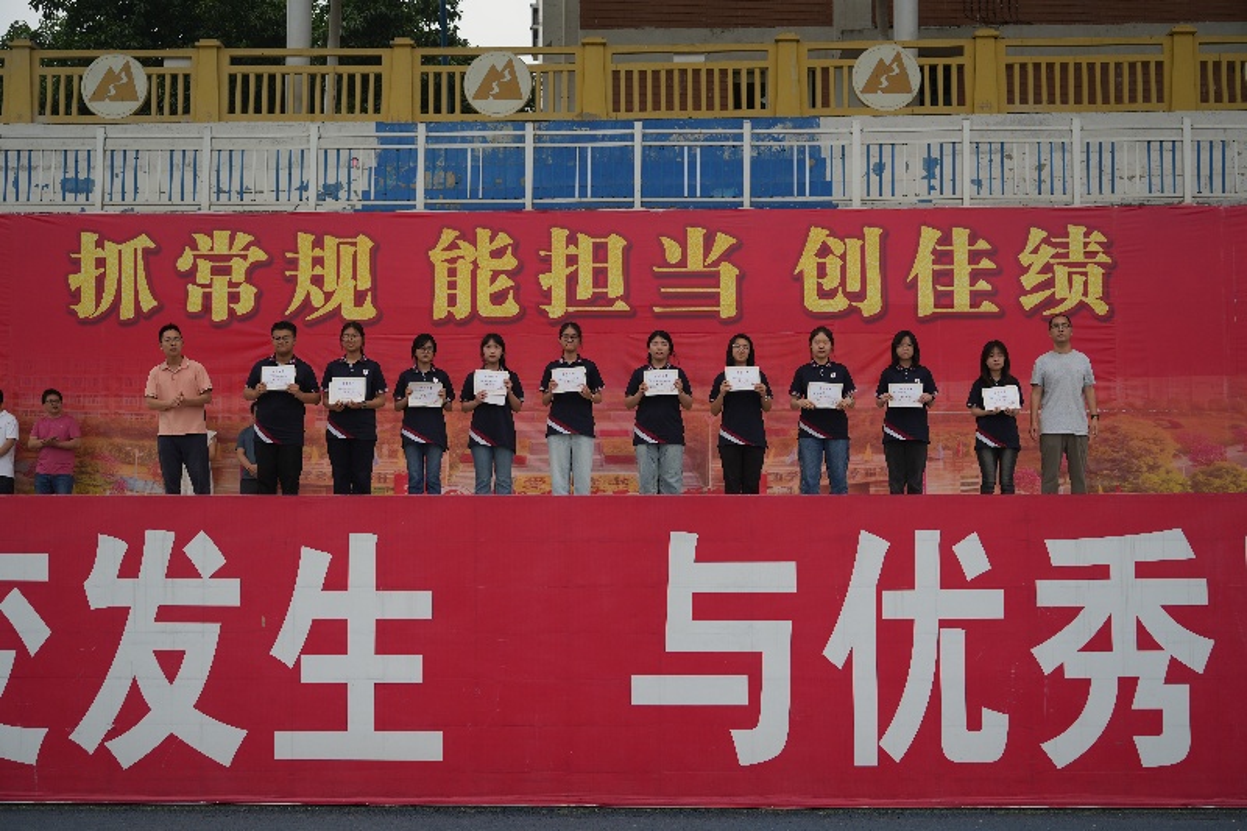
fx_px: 1835
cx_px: 624
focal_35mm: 53
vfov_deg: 25.5
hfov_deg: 37.5
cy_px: 416
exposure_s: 1/250
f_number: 4.5
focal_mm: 53
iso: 100
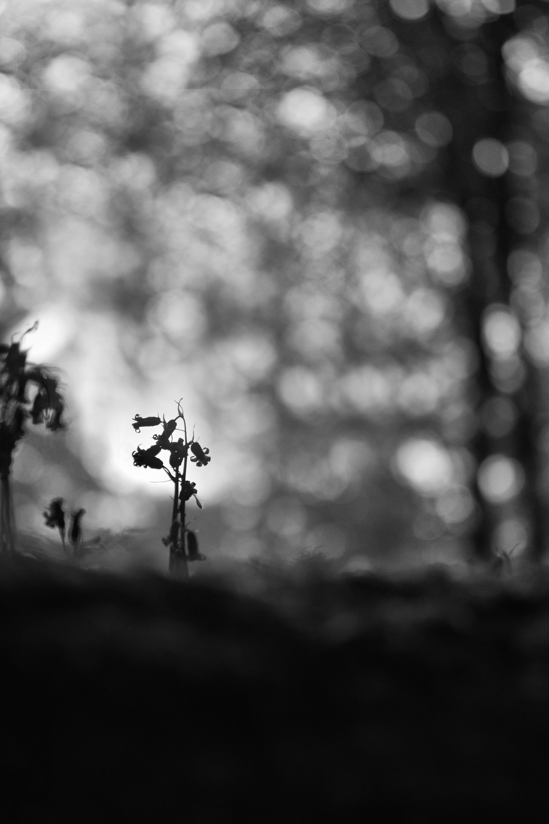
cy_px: 412
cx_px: 274
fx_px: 2059
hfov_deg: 15.2
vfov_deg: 22.6
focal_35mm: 90
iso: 1000
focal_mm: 60
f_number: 2.8
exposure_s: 1/4000
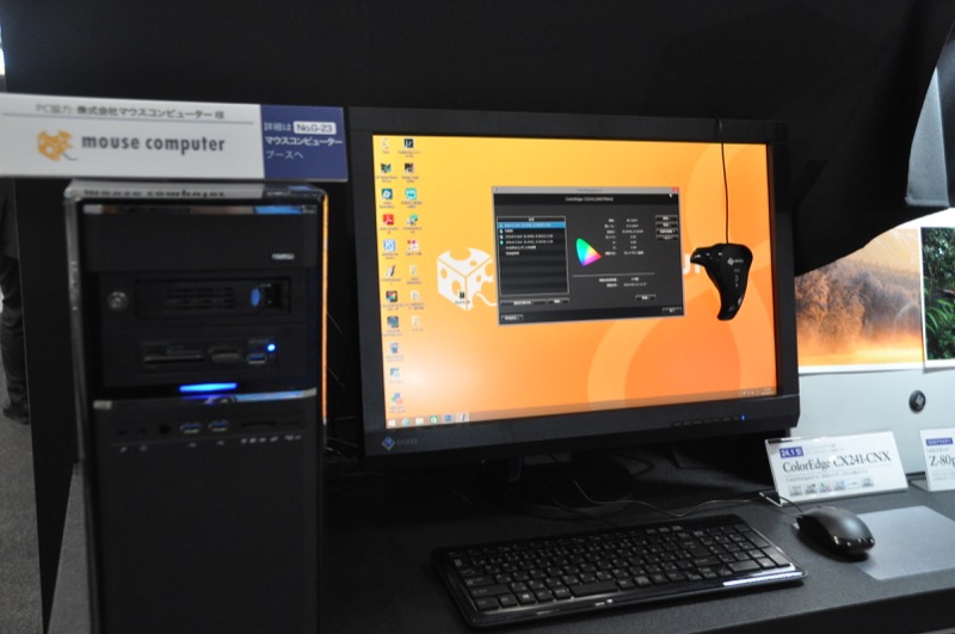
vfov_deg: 35.4
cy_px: 317
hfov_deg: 51.3
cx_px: 478
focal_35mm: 38
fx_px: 993
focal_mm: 25
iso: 1600
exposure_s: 1/80
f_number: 4.5
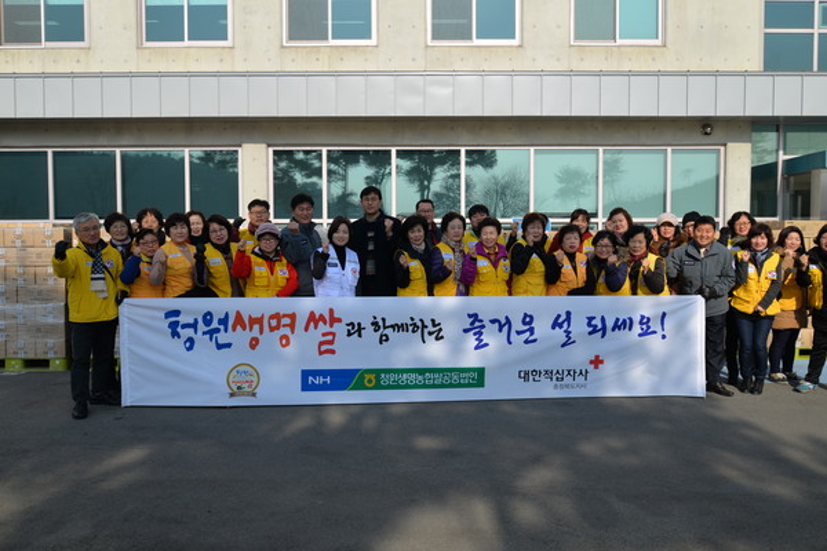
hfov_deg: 63.7
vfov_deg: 45.0
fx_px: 666
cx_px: 414
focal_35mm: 29
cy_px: 276
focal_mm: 29
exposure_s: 1/250
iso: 100
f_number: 8
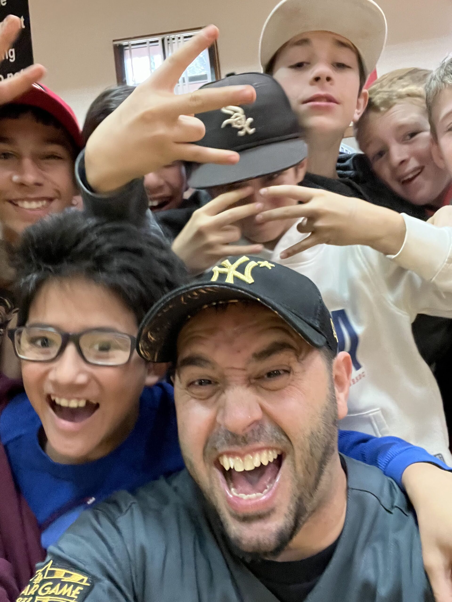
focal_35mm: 30
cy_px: 301
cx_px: 226
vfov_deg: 60.0
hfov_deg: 46.8
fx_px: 522
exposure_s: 1/30
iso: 640
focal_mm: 2.71
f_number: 2.2
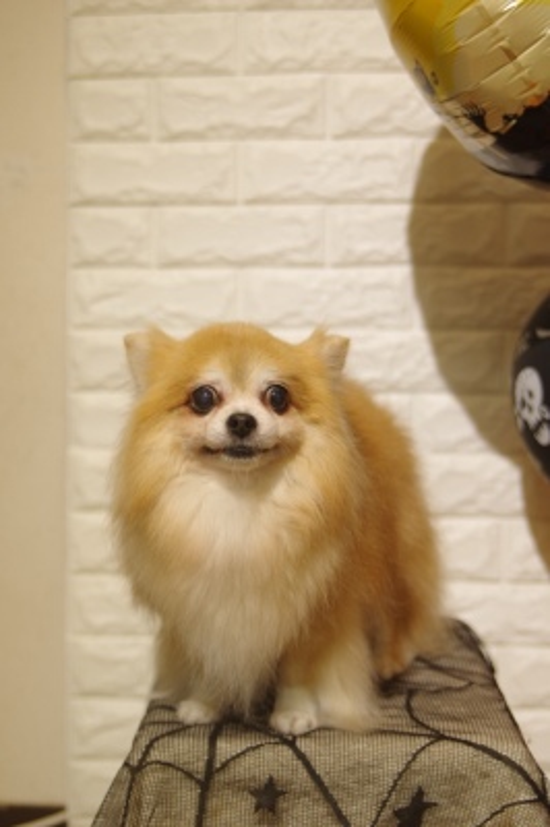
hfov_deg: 23.7
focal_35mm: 57
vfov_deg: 35.1
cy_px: 414
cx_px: 275
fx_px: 1308
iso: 320
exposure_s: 1/125
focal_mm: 38
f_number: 3.2
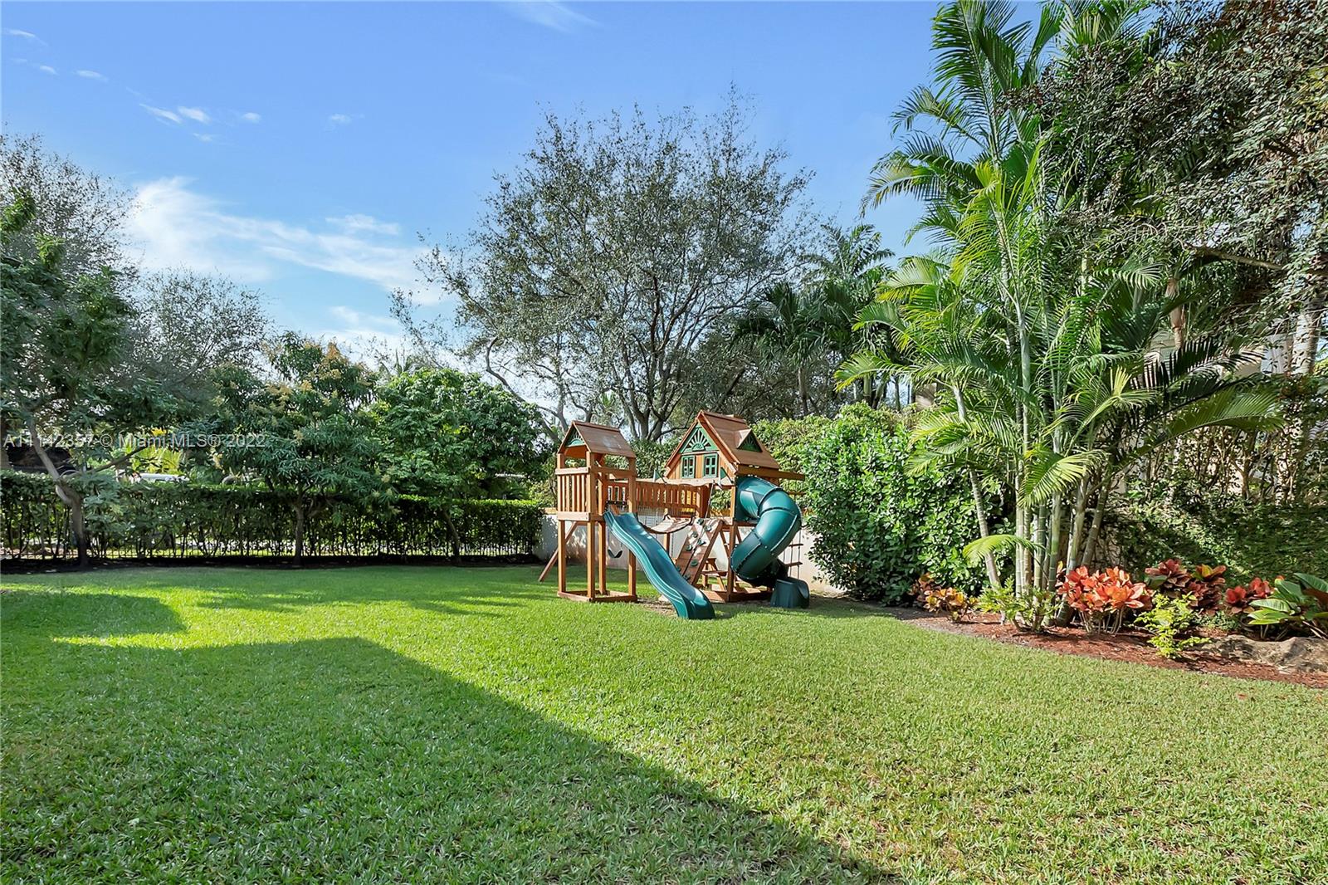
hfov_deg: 100.4
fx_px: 553
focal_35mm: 15
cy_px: 442
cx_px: 664
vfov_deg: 77.3
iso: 200
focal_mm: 10
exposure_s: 1/250
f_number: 8
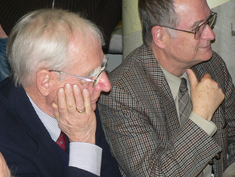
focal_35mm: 117
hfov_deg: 16.8
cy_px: 94
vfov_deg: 12.7
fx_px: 794
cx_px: 121
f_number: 3.2
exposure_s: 1/60
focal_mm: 16.9
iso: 200
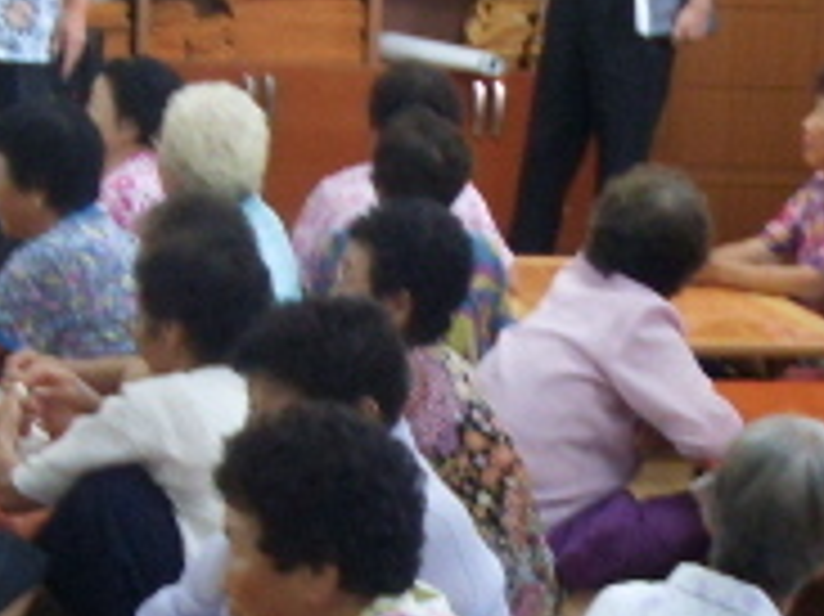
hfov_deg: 14.9
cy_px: 555
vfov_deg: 11.2
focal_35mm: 132
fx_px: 3140
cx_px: 158
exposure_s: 1/15
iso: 200
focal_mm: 6.6
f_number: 3.5
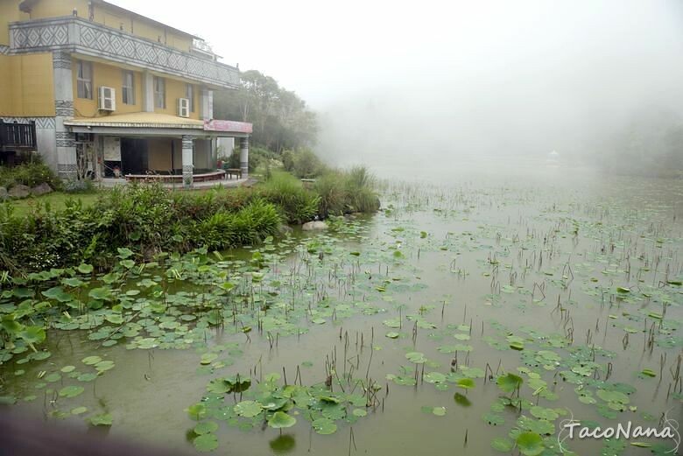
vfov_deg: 53.2
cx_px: 342
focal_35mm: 24
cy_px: 228
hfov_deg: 73.7
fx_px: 456
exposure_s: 1/125
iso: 200
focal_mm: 10.9
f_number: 2.2
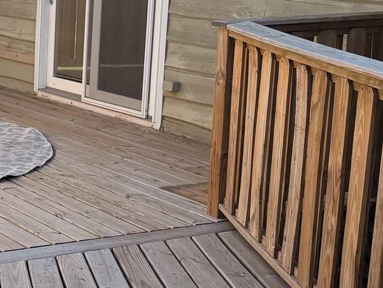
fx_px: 941
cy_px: 109
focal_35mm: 85
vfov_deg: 17.4
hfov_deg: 20.6
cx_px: -137
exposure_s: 1/1653
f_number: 1.78
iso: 100
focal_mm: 6.76
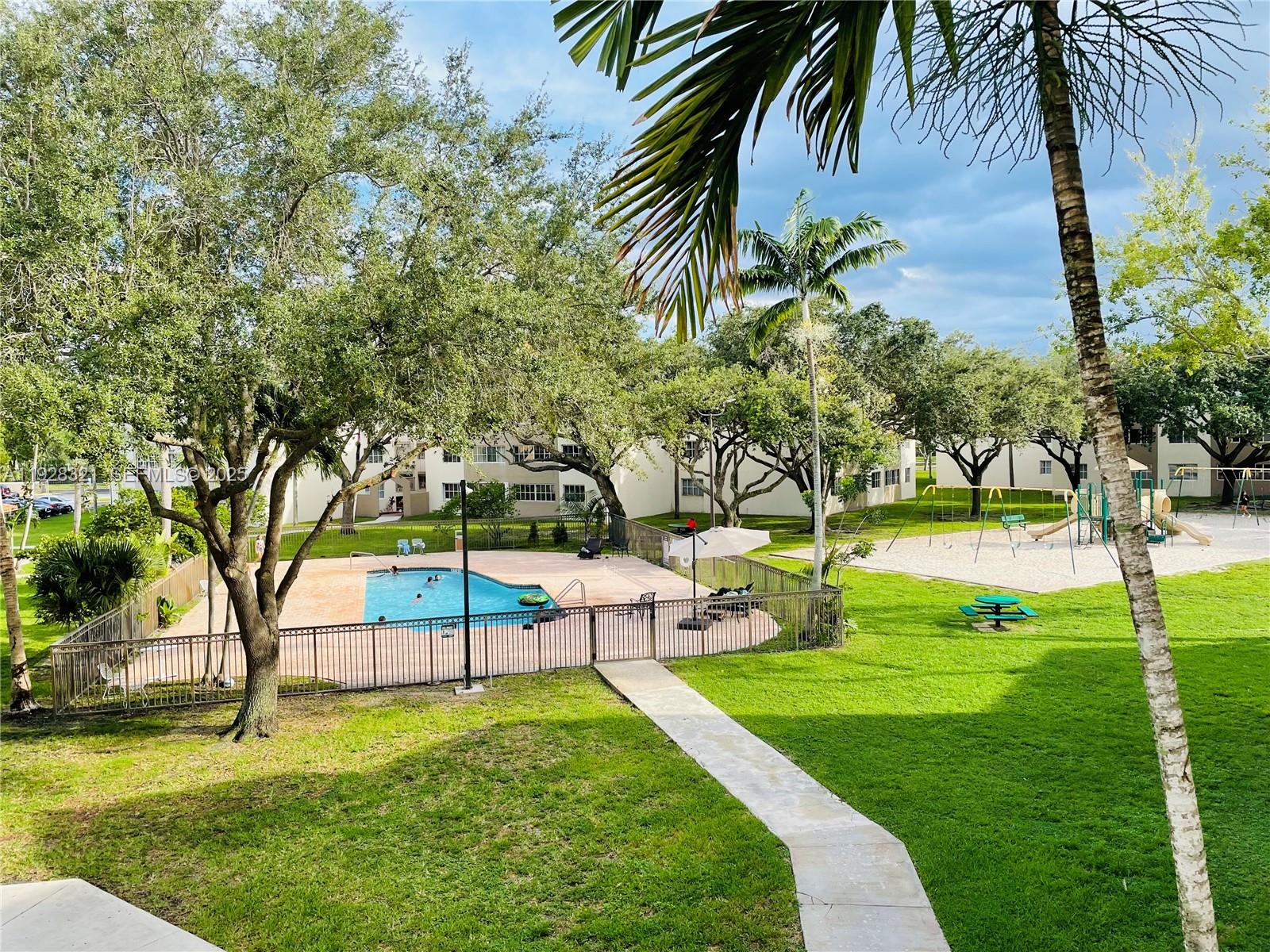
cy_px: 476
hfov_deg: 67.3
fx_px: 954
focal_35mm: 26
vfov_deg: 53.1
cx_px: 635
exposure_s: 1/855
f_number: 1.6
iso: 32
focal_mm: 4.2
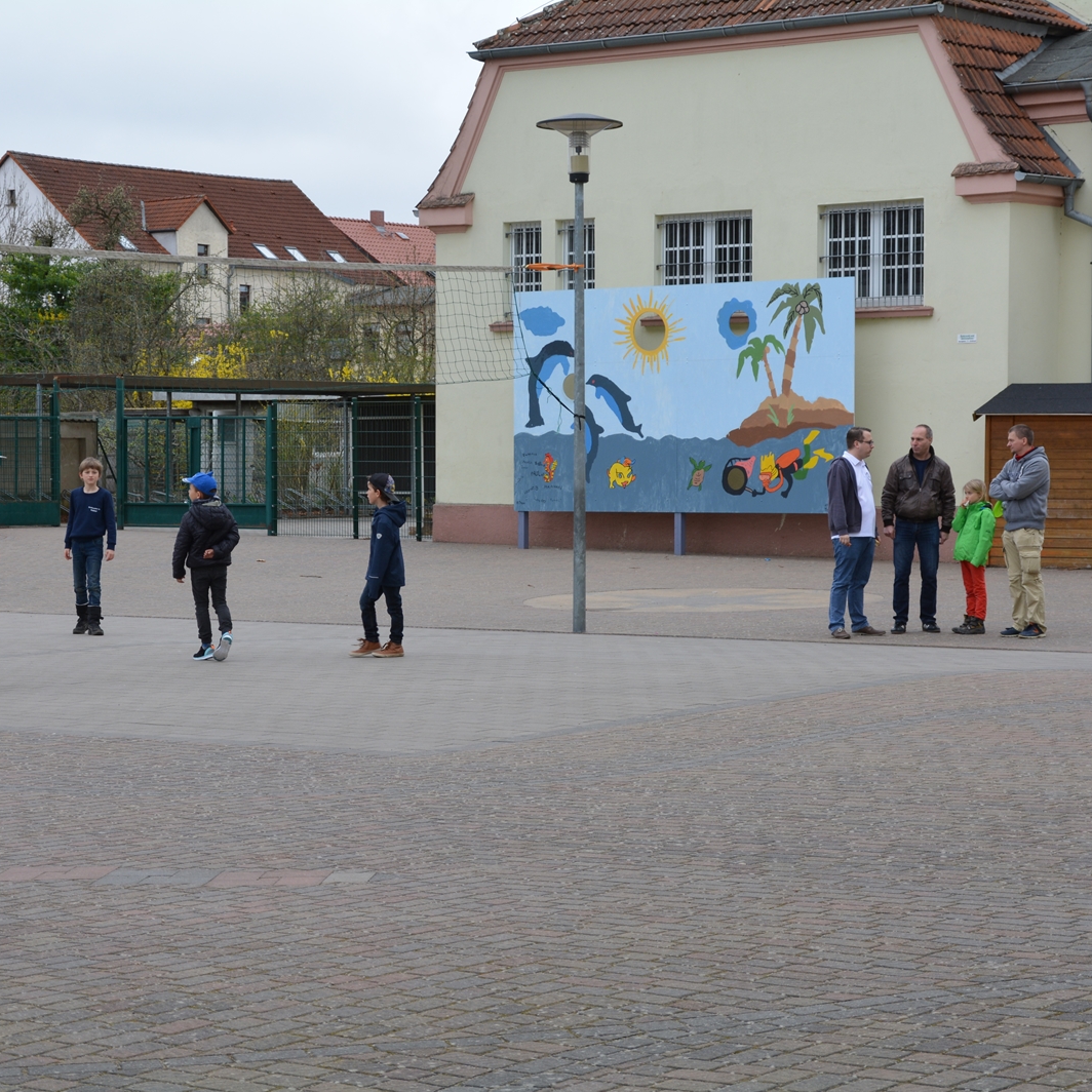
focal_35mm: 92
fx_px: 3284
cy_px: 545
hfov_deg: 18.9
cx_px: 500
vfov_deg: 18.9
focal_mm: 48
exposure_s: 1/160
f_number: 6.3
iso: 200
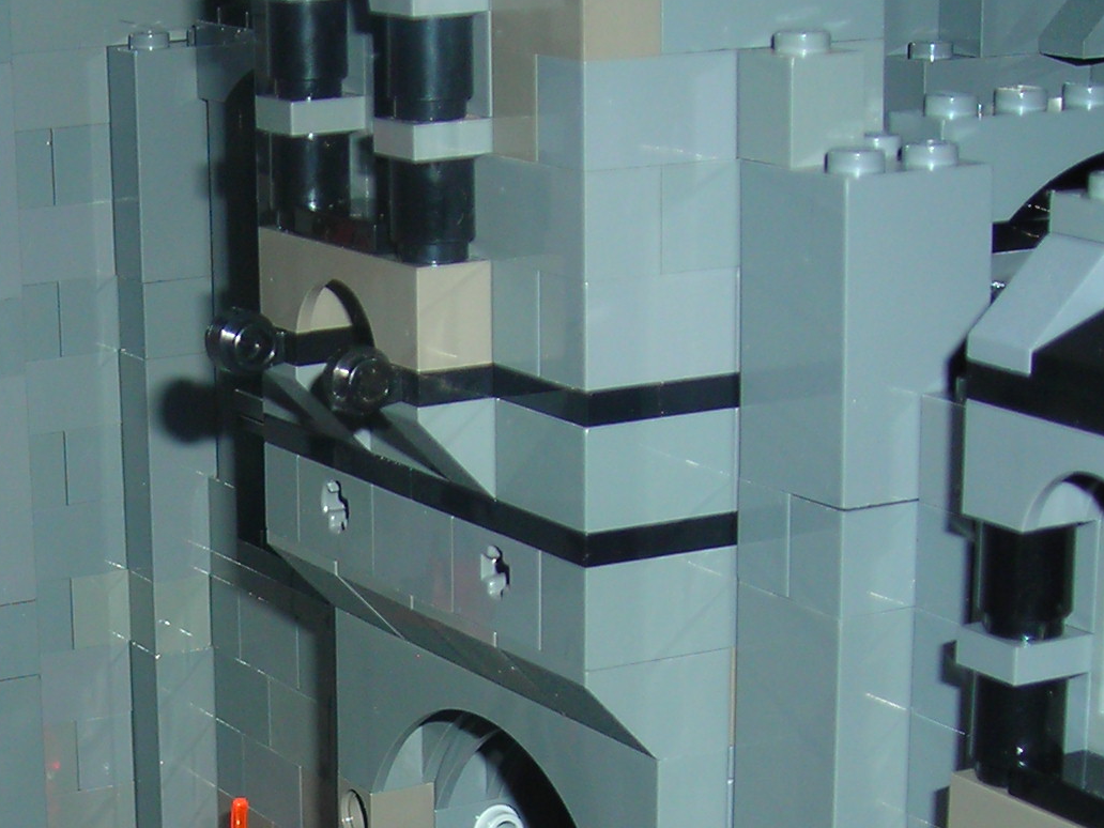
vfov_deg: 14.1
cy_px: 832
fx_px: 3285
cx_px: 70
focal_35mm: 103
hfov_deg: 18.7
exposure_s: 1/60.1
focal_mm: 6.8
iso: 50
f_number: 3.3
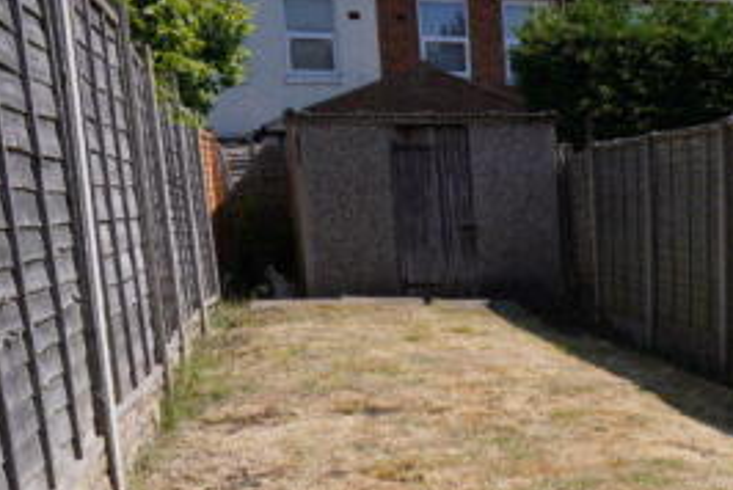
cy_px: 533
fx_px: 1203
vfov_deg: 21.9
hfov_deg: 29.9
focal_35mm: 59
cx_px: 836
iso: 100
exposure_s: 1/160
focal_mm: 16
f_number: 10
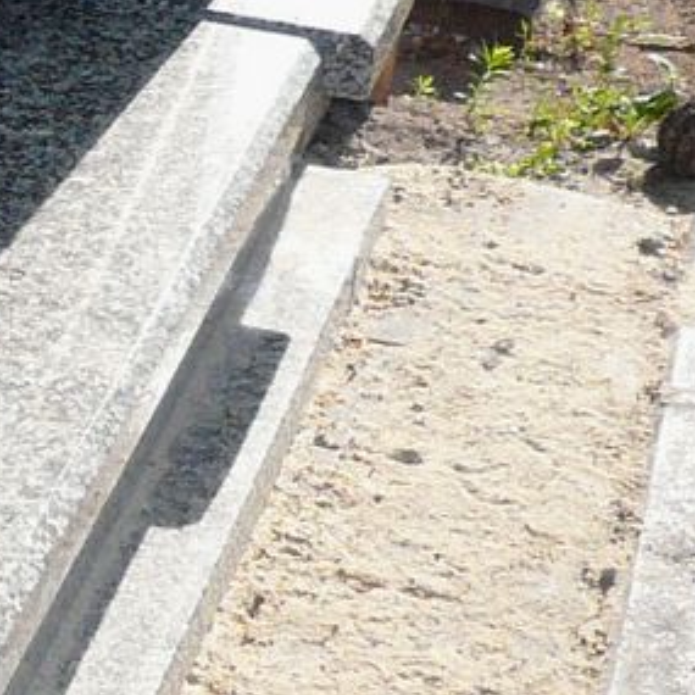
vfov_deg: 12.9
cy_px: 355
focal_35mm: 135
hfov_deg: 12.3
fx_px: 3067
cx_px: -354
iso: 100
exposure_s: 1/640
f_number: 2.8
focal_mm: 4.6
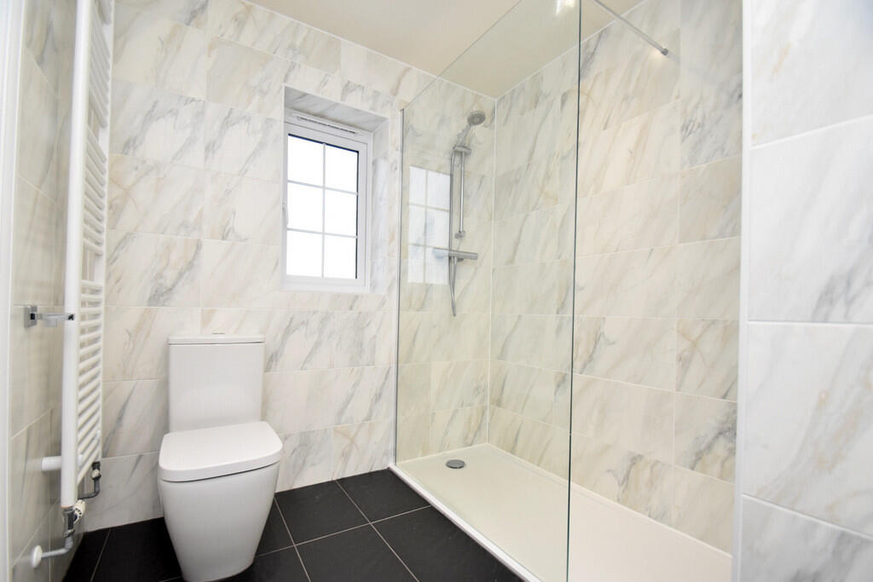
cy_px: 291
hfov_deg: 100.4
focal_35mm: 15
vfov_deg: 77.3
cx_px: 436
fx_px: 364
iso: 800
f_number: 4.5
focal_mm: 10
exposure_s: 1/160
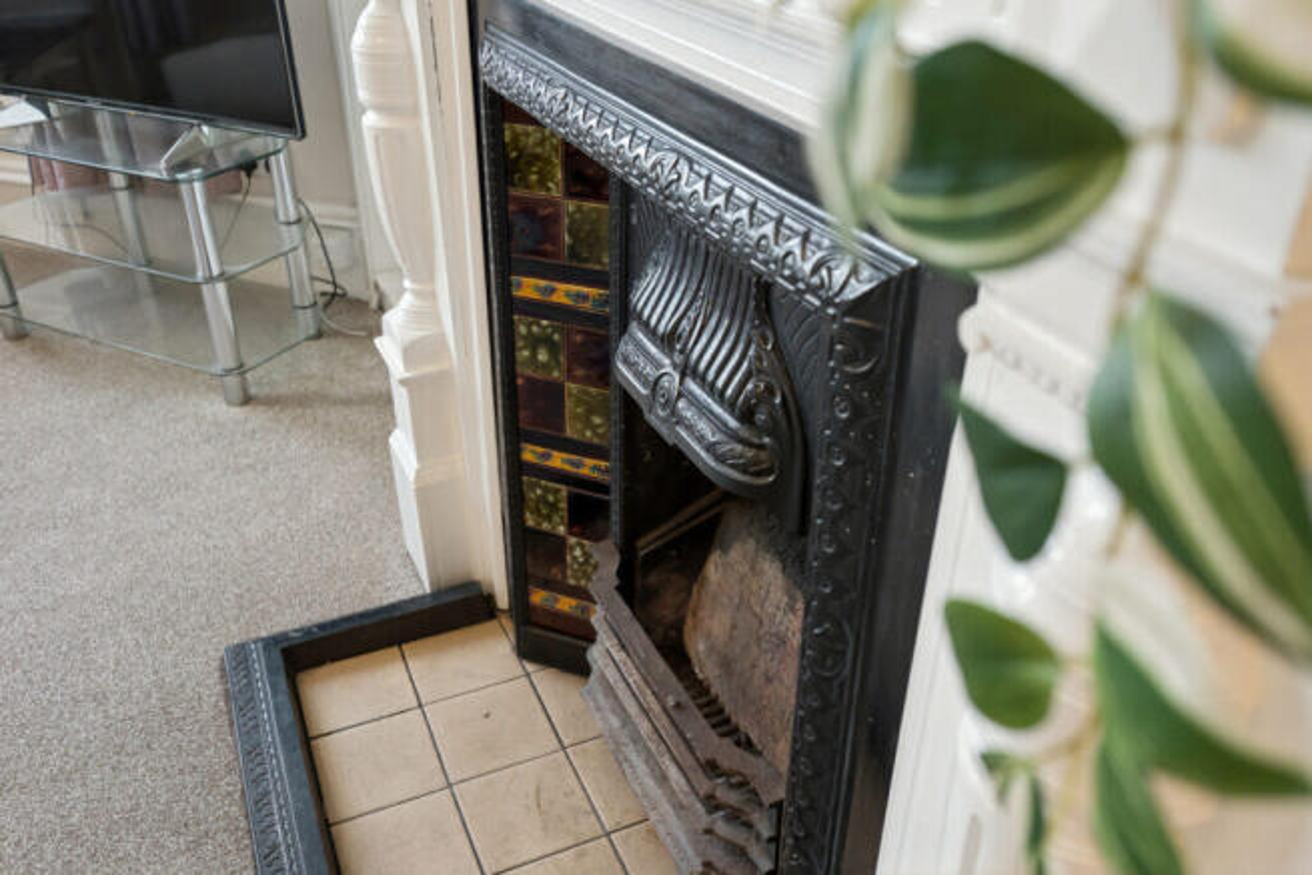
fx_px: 1094
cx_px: 656
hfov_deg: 61.9
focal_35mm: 30
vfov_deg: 43.6
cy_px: 438
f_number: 3.5
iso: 1000
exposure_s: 1/60
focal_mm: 20
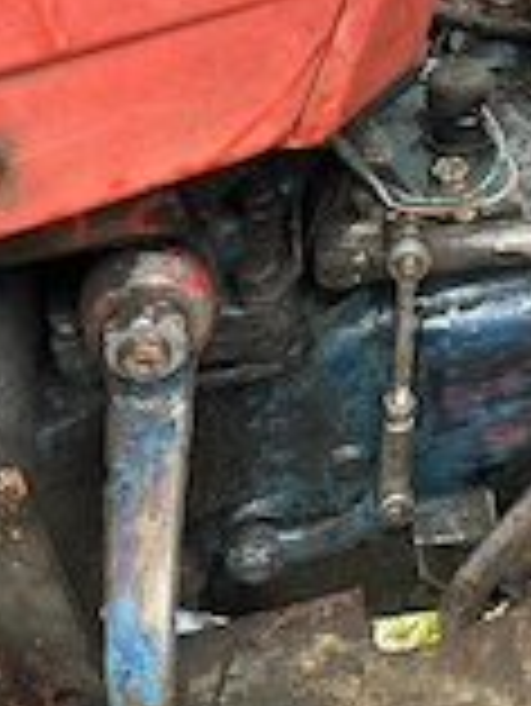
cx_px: 495
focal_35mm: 61
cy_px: 63
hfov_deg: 23.3
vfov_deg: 30.2
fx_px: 1246
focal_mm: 6.86
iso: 125
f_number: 1.78
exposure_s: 1/121
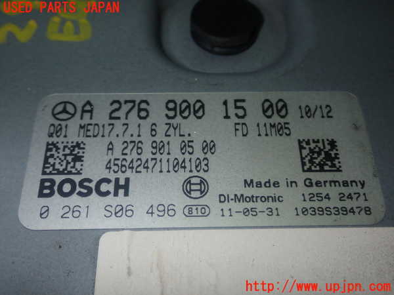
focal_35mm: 44
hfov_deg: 42.9
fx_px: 501
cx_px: 197
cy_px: 148
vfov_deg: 32.9
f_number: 9
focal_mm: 7.84
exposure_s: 1/40
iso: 200
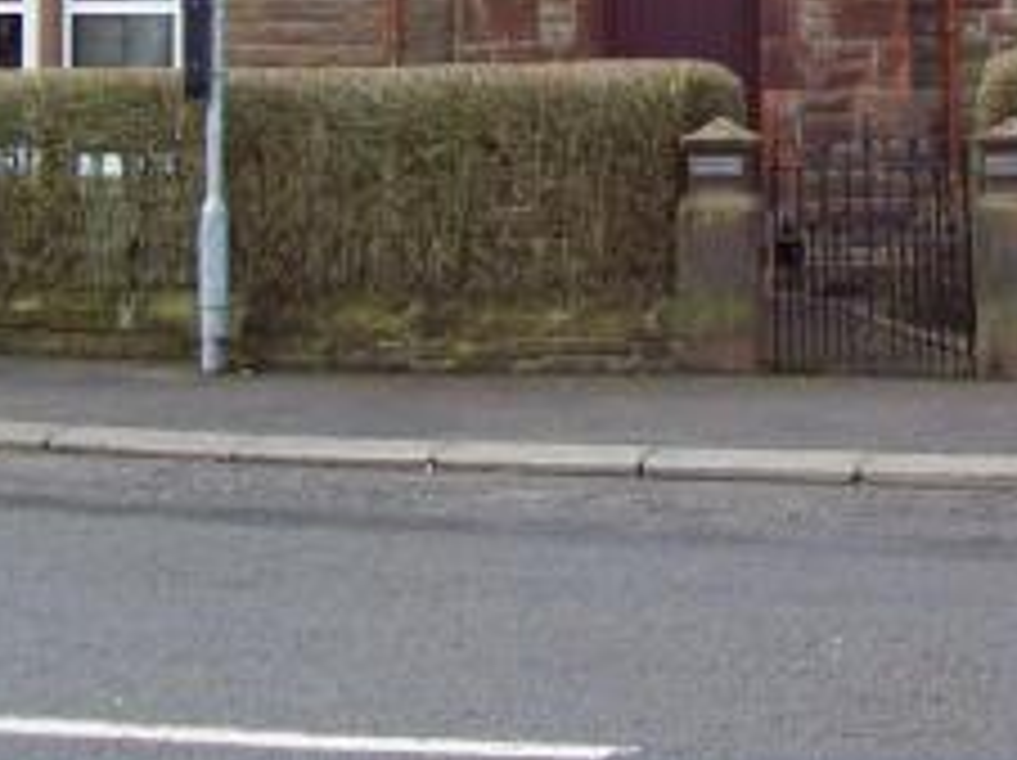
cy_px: -209
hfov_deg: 20.8
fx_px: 2729
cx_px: 821
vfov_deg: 15.2
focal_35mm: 93
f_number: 2.7
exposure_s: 1/285
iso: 80
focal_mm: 6
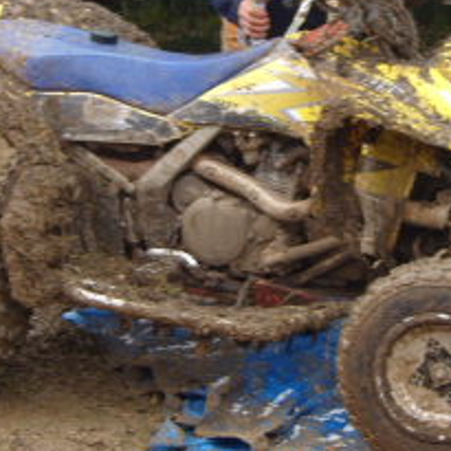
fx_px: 2152
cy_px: 183
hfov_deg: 11.9
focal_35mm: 146
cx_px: 308
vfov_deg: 12.0
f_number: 3.5
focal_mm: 11
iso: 91
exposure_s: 1/45
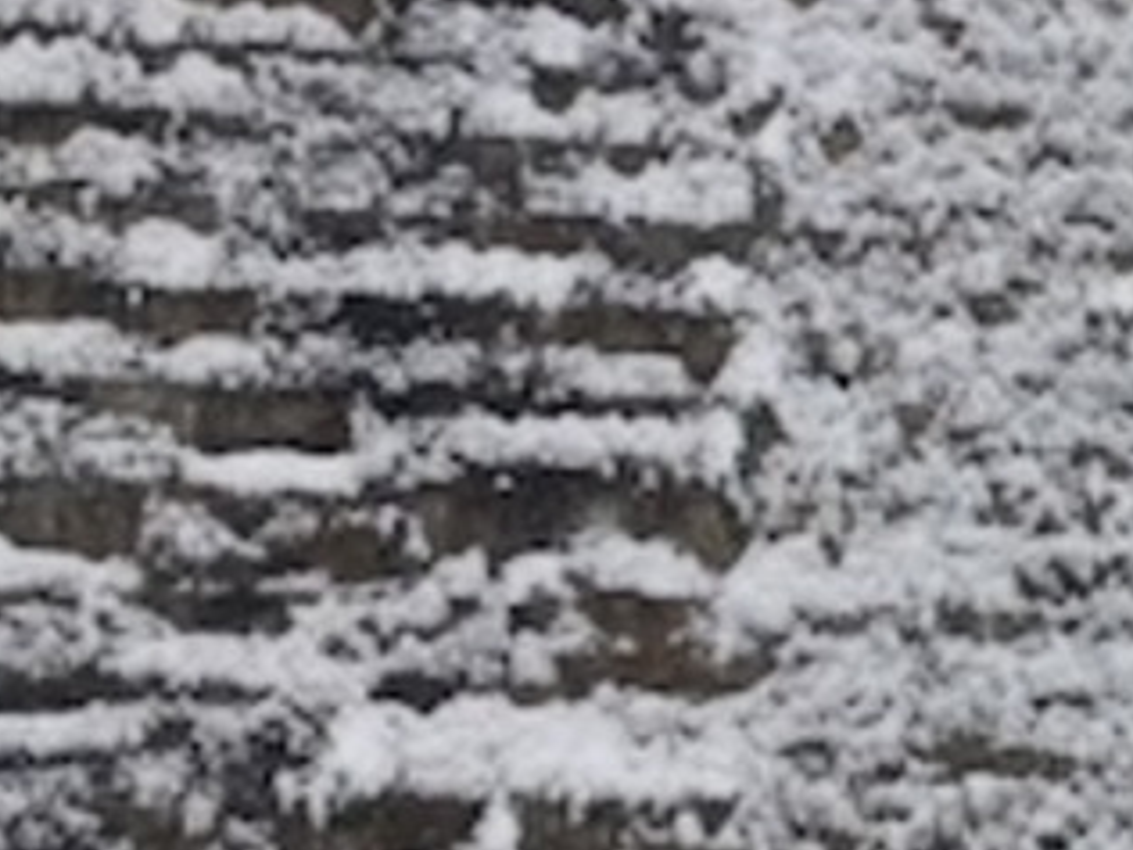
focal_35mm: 86
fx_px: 2815
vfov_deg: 17.2
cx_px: 1309
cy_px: 360
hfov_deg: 21.4
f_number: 2.2
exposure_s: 1/123
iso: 25
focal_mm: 4.15
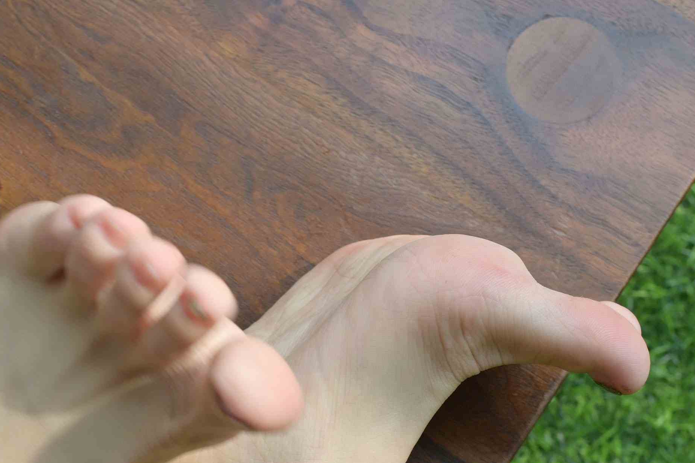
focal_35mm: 87
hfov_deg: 23.1
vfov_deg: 15.6
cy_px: 389
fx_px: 1679
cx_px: 158
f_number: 6.3
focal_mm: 35
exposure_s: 1/200
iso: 200
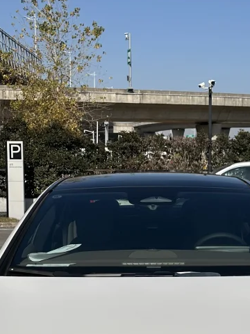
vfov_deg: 26.9
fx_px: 693
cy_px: 219
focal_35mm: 72
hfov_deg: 20.4
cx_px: 160
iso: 80
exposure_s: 1/9709
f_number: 1.78
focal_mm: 6.86
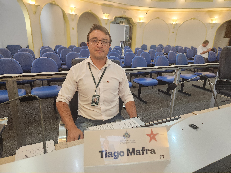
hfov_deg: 73.9
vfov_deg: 58.9
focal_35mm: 23
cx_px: 116
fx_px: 153
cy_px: 86
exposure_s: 1/120
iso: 640
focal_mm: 5.4
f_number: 1.8
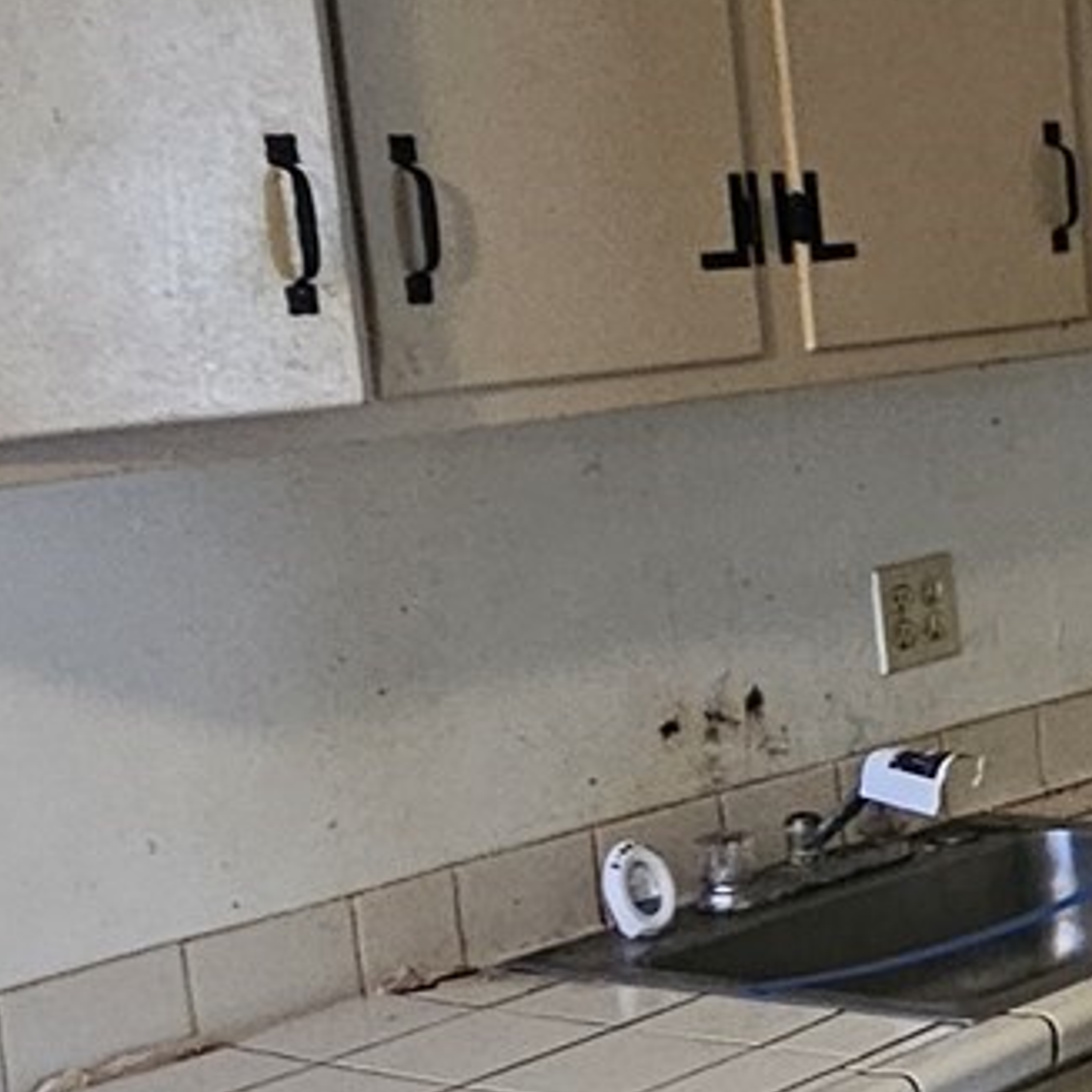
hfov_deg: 19.6
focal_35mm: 72
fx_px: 2570
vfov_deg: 23.9
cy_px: 721
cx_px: 1807
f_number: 2.2
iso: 320
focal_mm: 2.2
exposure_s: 1/30
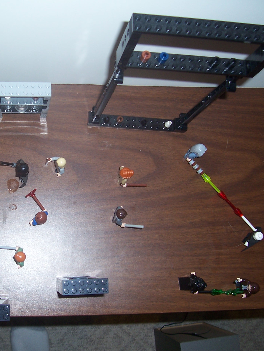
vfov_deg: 41.2
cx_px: 58
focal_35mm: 46
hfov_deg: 30.8
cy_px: 178
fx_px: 468
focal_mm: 5.6
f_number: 2.7
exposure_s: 1/60
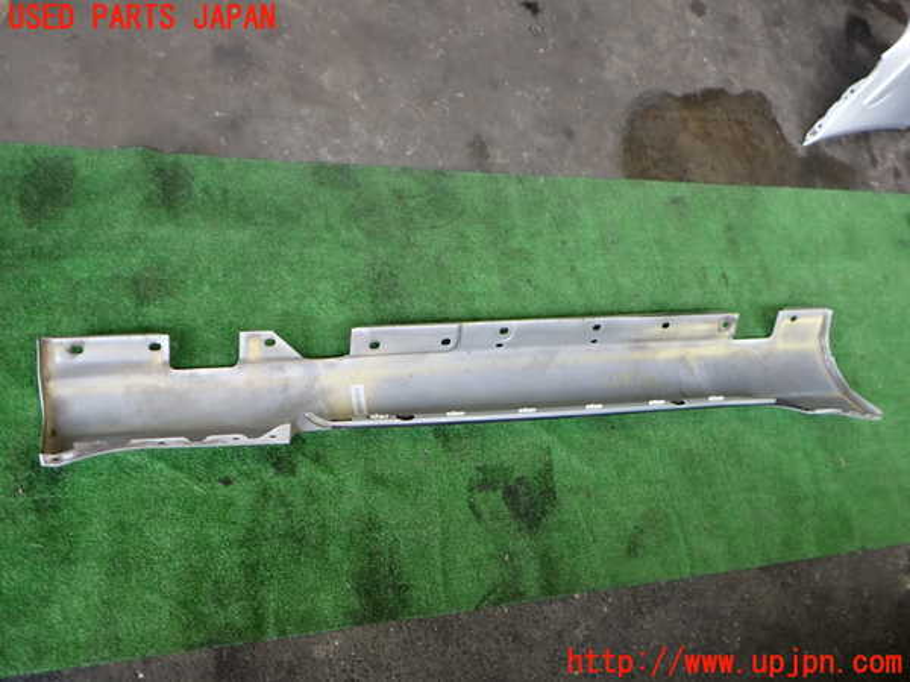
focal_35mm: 30
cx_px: 455
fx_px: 789
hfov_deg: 60.0
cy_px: 341
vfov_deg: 46.8
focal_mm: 5.4
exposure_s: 1/100
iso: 200
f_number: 2.3
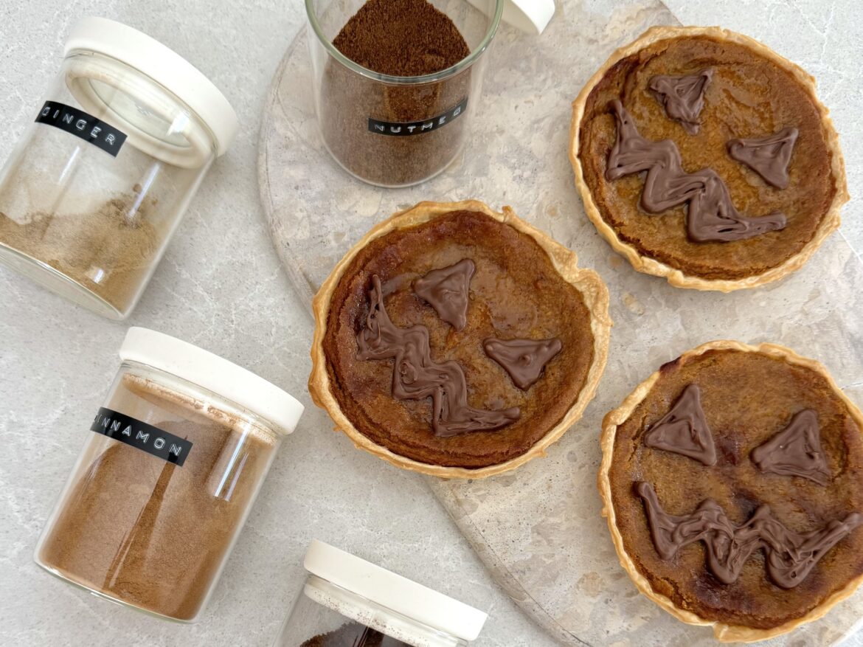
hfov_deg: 71.6
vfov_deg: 56.8
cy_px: 324
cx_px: 432
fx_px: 598
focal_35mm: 24
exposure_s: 1/121
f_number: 1.78
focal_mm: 6.76
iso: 100
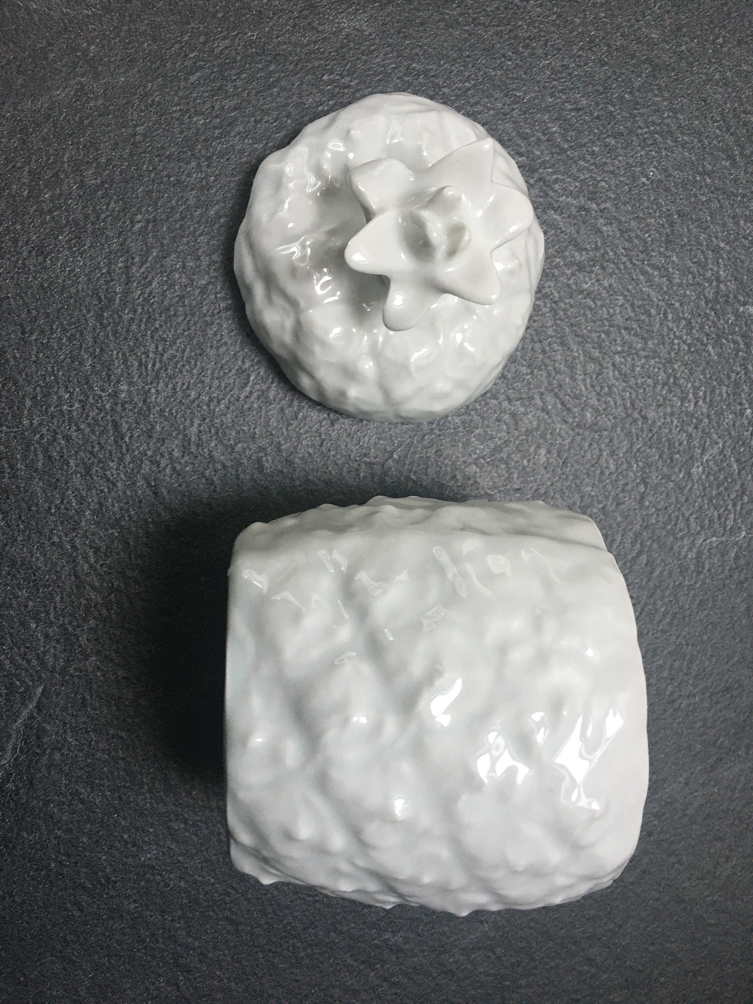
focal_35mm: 29
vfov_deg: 61.7
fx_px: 841
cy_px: 502
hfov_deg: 48.2
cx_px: 376
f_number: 2.2
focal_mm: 4.15
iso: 125
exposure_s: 1/33
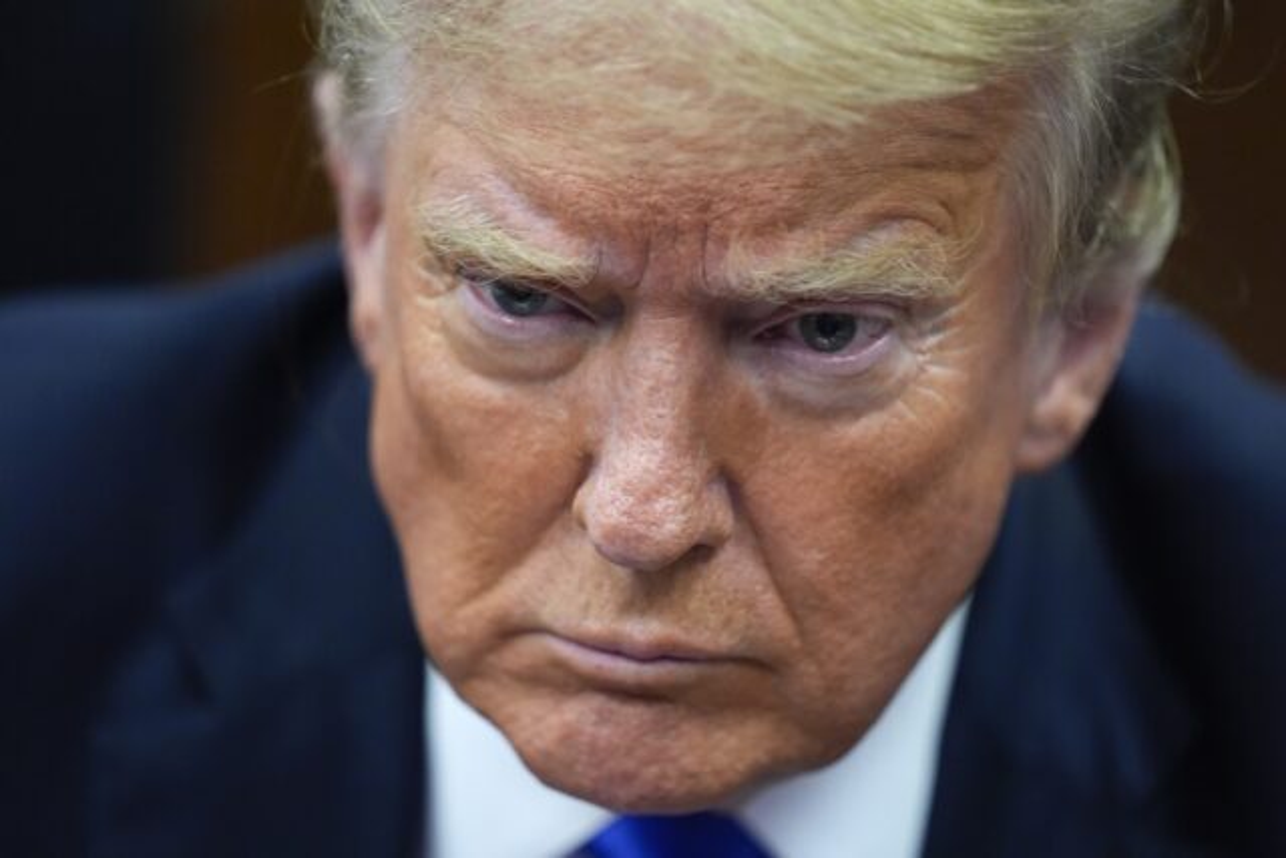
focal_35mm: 200
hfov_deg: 10.3
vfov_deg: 6.9
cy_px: 429
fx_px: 7146
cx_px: 643
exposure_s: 1/250
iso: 4000
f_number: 2.8
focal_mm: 200
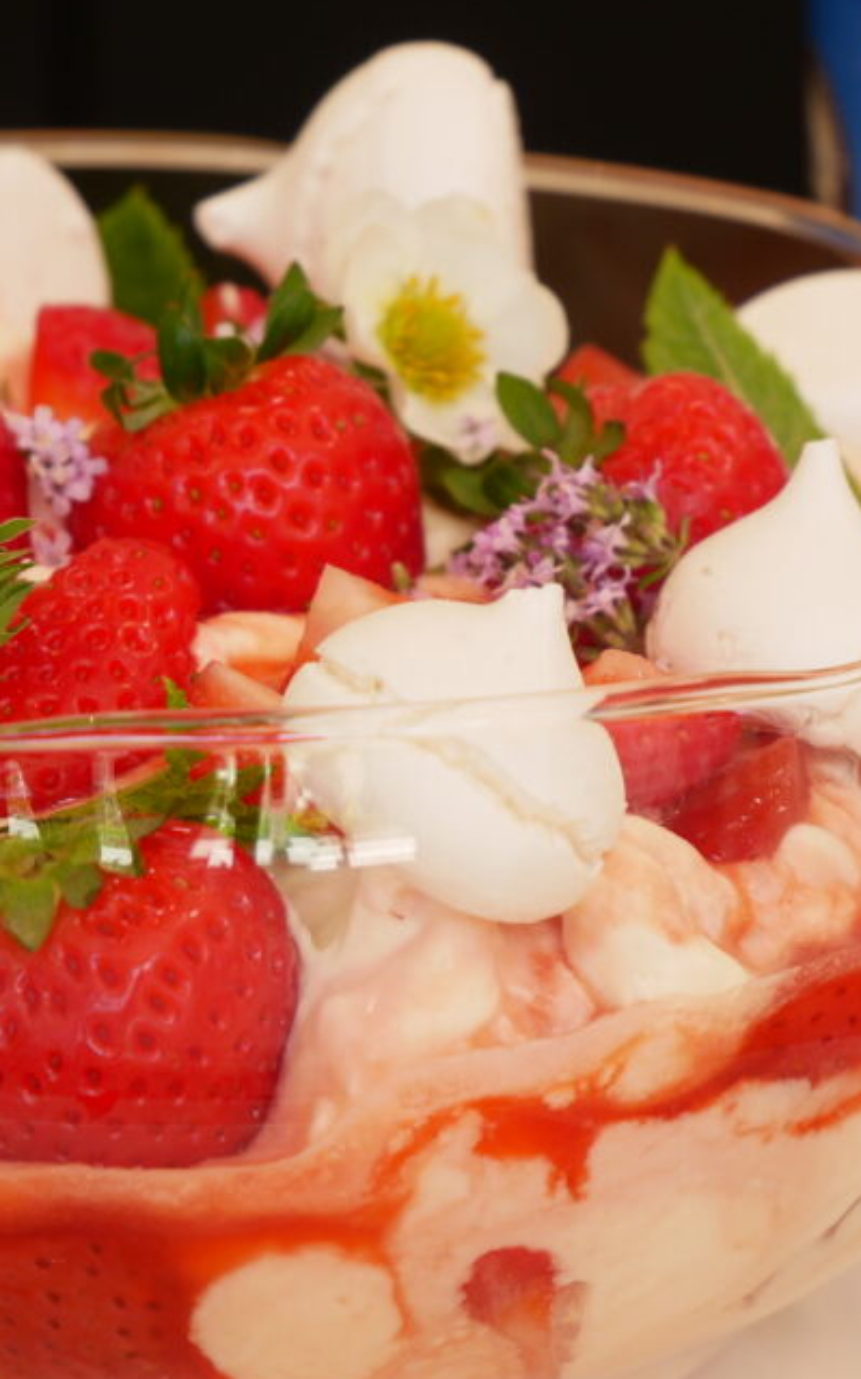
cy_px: 746
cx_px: 466
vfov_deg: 15.4
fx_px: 5109
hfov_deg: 9.6
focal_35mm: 136
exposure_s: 1/100
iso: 250
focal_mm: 40
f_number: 5.5
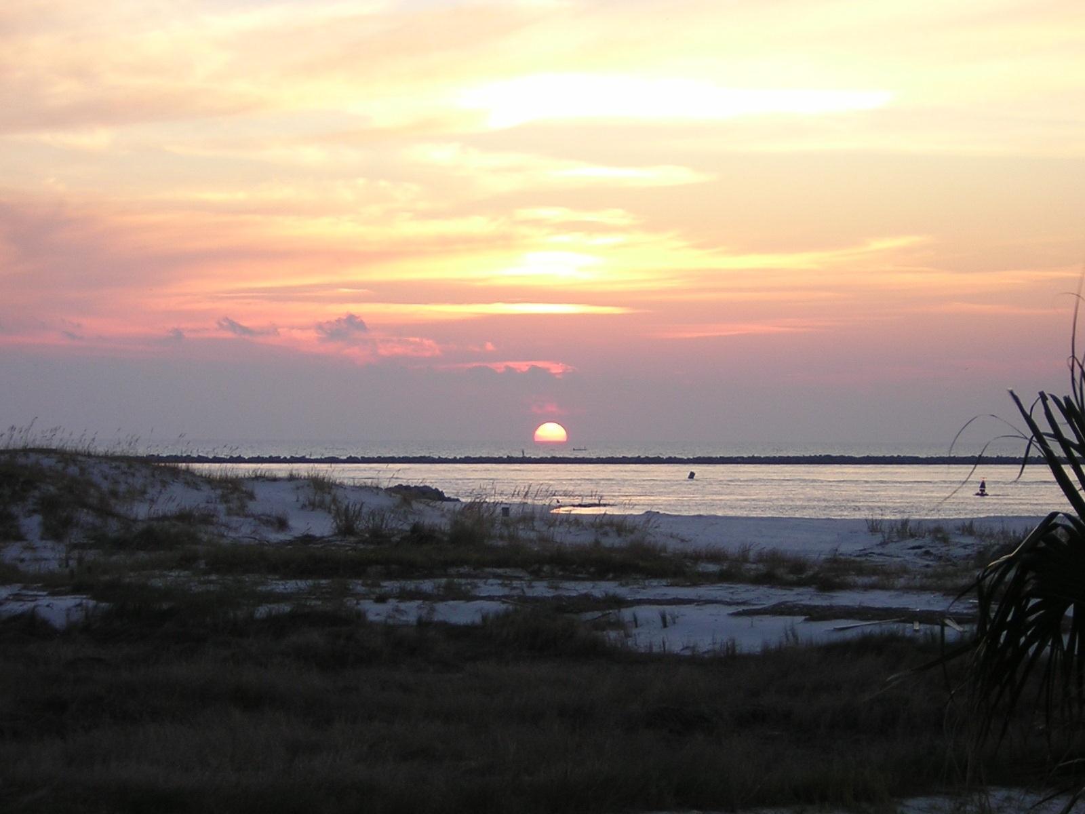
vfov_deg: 13.7
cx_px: 542
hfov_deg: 18.2
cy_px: 407
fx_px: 3385
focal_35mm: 108
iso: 100
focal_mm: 14.1
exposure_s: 1/50.3
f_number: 4.7
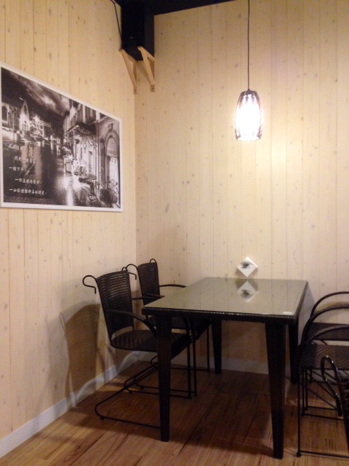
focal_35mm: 33
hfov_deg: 42.9
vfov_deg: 55.4
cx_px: 174
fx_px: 444
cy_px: 233
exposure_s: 1/20
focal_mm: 4.12
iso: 320
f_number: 2.4
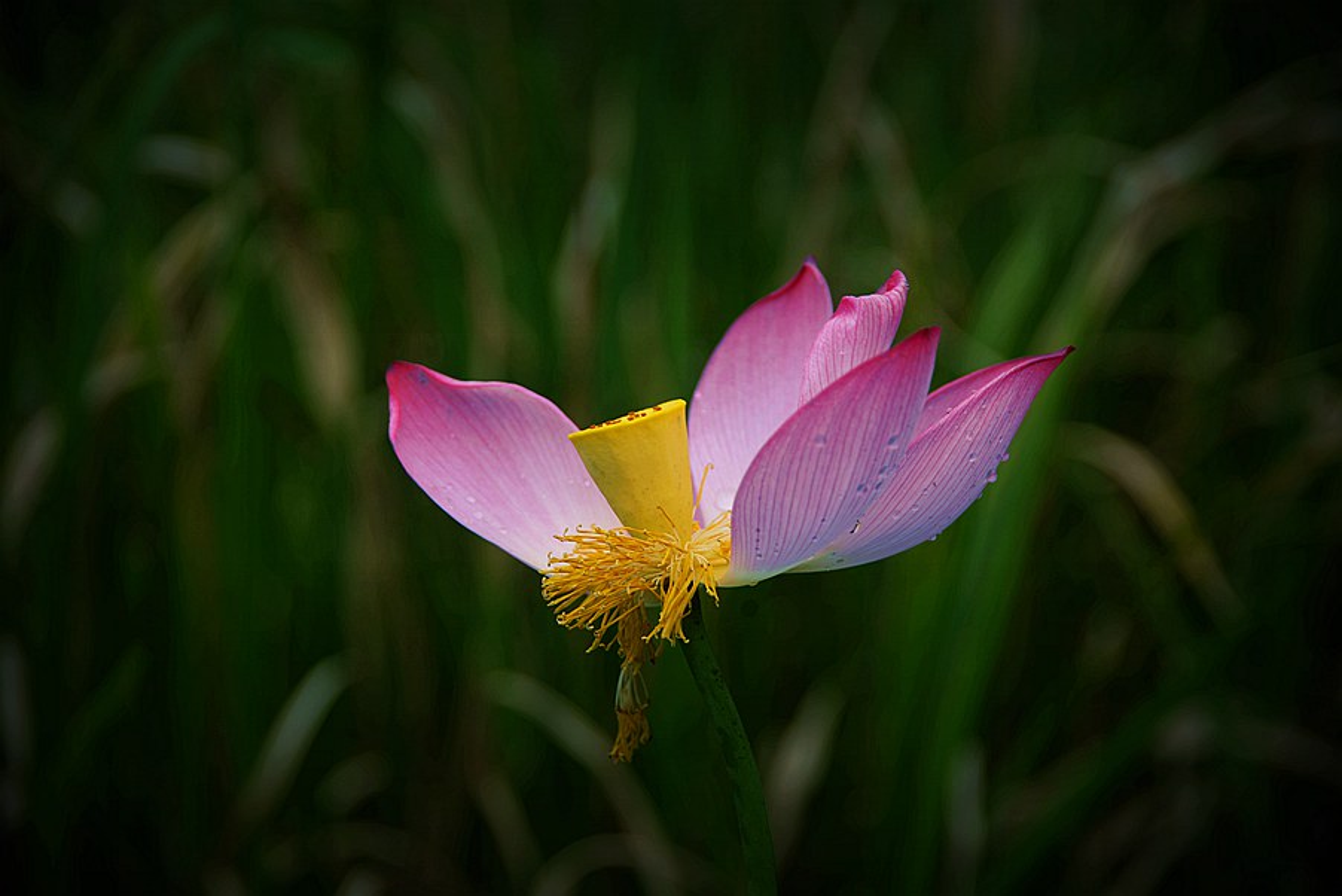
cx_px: 671
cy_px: 448
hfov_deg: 17.1
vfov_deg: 11.4
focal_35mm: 120
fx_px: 4475
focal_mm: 120
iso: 100
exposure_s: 1/250
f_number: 5.6
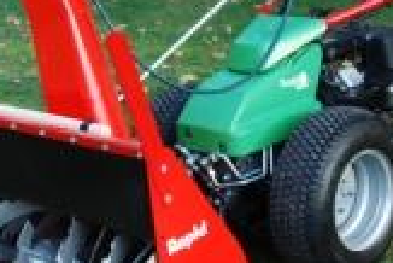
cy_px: 156
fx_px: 1082
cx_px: 193
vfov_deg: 13.8
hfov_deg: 20.6
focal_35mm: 99
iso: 200
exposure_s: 1/200
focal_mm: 24
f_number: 4
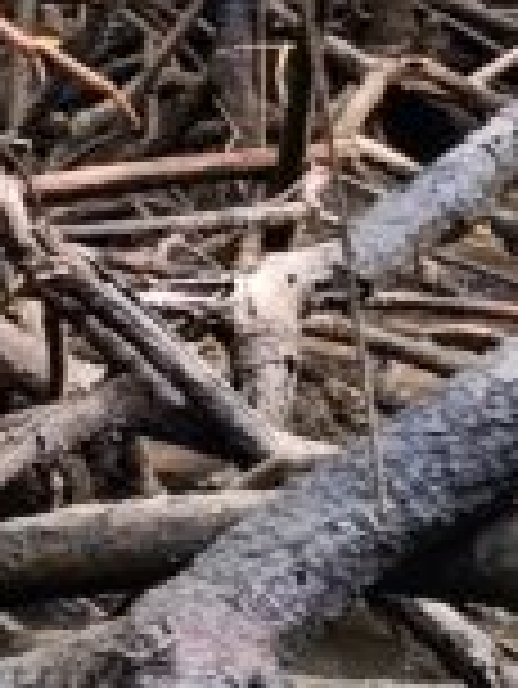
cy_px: -238
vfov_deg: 11.0
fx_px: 3467
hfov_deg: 7.8
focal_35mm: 174
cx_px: -806
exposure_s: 1/101
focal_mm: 4.94
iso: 102
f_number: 1.5
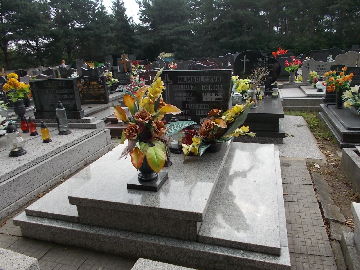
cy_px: 135
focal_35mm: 26
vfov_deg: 53.1
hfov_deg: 67.3
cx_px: 180
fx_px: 270
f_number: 3.2
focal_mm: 4.6
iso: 80
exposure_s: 1/500
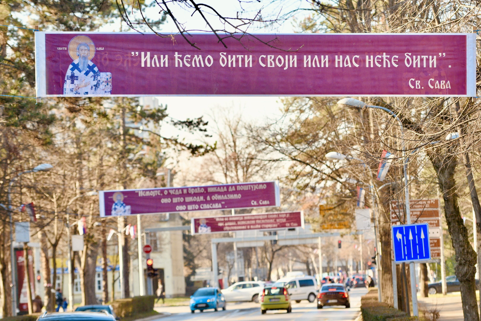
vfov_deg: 9.3
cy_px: 160
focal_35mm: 147
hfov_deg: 14.0
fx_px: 1964
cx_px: 240
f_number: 2.8
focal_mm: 98
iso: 320
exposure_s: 1/1000
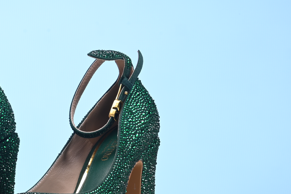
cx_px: -1
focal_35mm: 99
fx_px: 801
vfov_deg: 13.8
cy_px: 142
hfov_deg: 20.0
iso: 100
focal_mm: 40
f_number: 16
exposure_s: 1/2
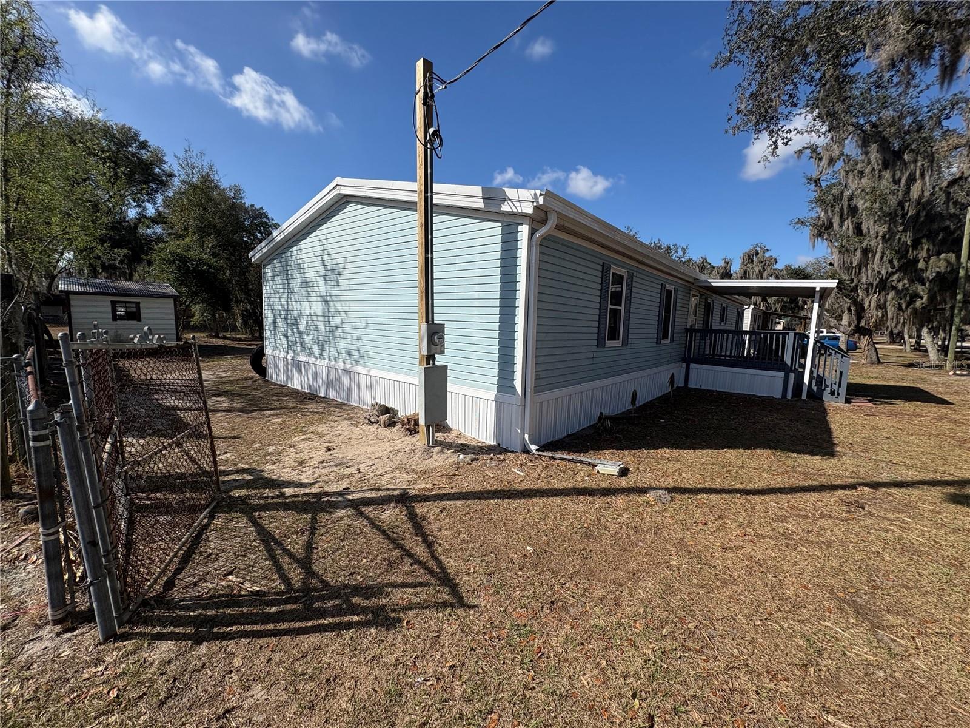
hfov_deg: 102.1
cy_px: 364
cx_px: 485
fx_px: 392
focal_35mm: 14
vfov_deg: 85.7
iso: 50
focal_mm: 2.22
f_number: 2.2
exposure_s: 1/3546
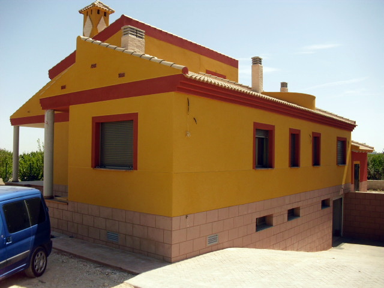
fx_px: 399
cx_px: 192
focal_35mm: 36
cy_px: 144
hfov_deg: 51.4
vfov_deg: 39.7
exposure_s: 1/200
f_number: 7.8
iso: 80
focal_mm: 6.3
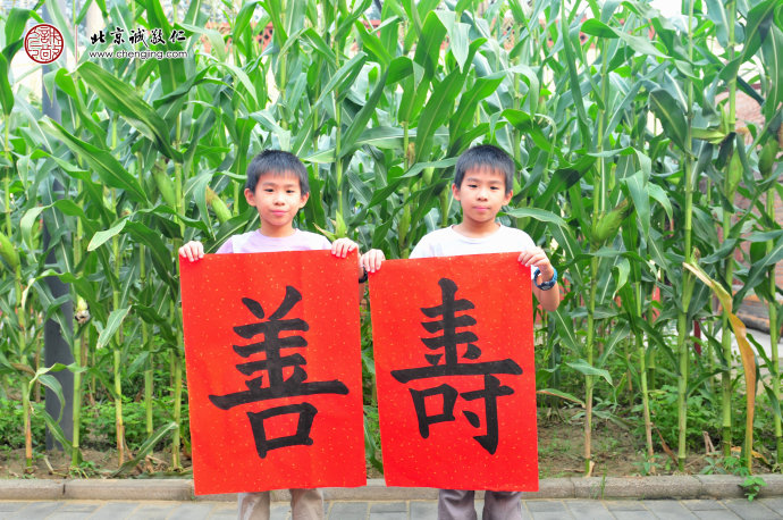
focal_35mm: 39
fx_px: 847
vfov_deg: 34.1
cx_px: 392
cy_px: 260
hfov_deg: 49.6
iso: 200
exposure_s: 1/60
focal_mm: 26
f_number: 4
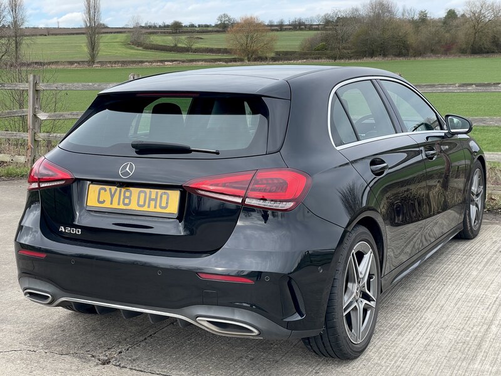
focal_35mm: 52
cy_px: 188
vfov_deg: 28.0
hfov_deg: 36.8
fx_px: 753
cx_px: 250
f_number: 2
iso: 25
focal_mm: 6
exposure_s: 1/126
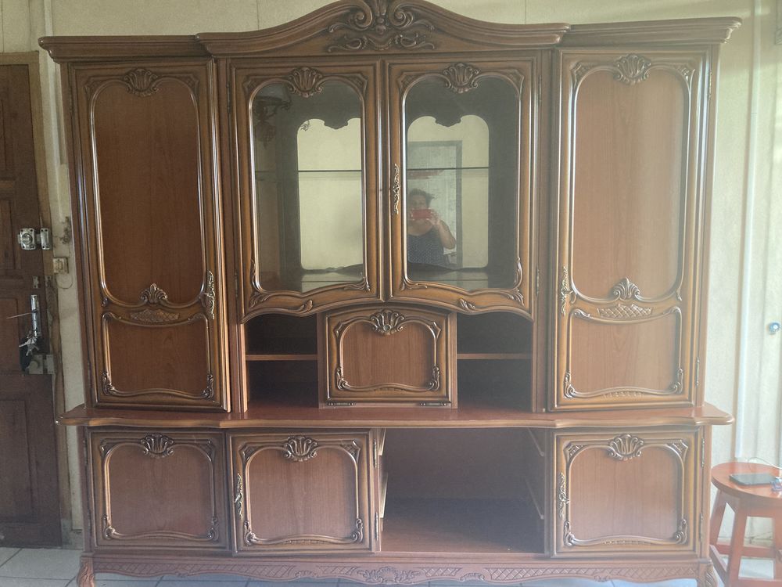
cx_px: 391
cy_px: 294
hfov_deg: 63.4
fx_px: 633
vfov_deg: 49.7
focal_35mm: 28
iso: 400
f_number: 1.8
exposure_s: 1/40
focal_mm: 3.99
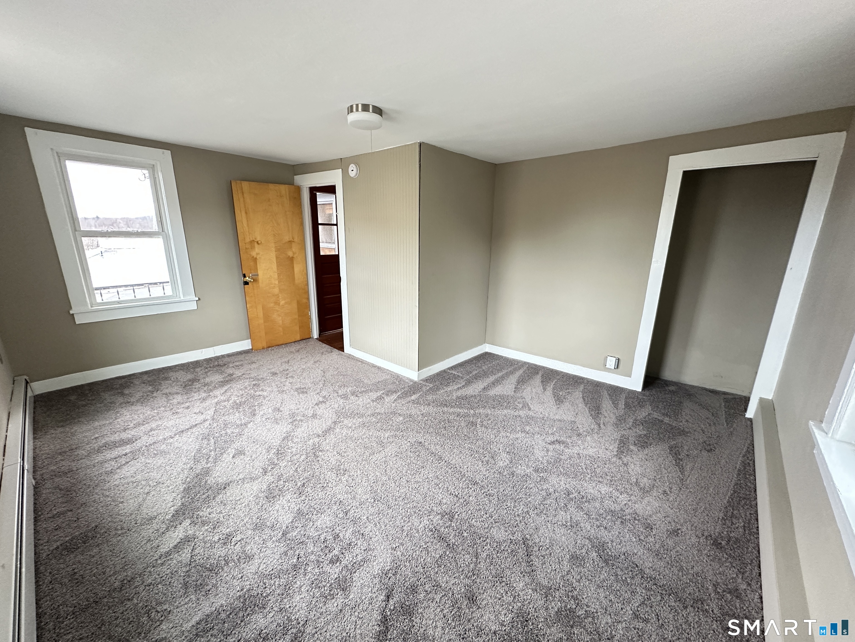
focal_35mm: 14
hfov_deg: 102.1
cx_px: 428
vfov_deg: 85.7
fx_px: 346
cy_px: 321
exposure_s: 1/60
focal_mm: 2.22
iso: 400
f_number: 2.2
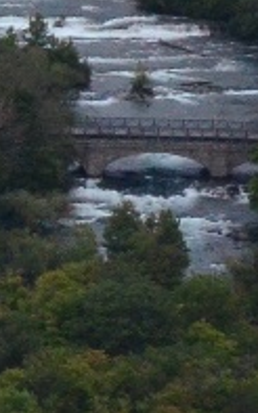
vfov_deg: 3.5
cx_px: -1353
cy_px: 626
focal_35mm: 595
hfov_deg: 2.1
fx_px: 6699
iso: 1600
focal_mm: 48
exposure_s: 1/500
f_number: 7.1
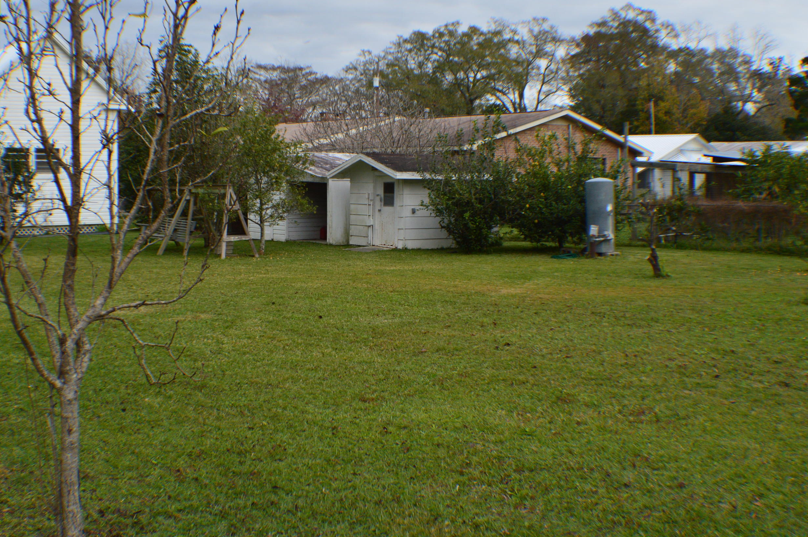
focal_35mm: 51
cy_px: 244
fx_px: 1143
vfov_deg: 26.4
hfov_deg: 38.9
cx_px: 392
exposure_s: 1/200
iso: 400
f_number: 10
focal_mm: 28
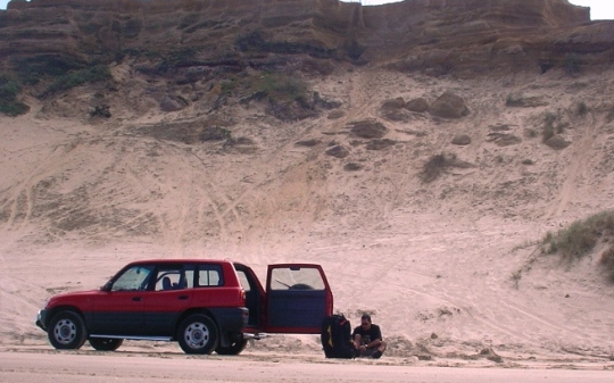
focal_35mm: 40
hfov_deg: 49.3
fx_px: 669
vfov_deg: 31.9
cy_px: 170
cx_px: 306
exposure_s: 1/160
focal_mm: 5.7
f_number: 6.9
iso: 50
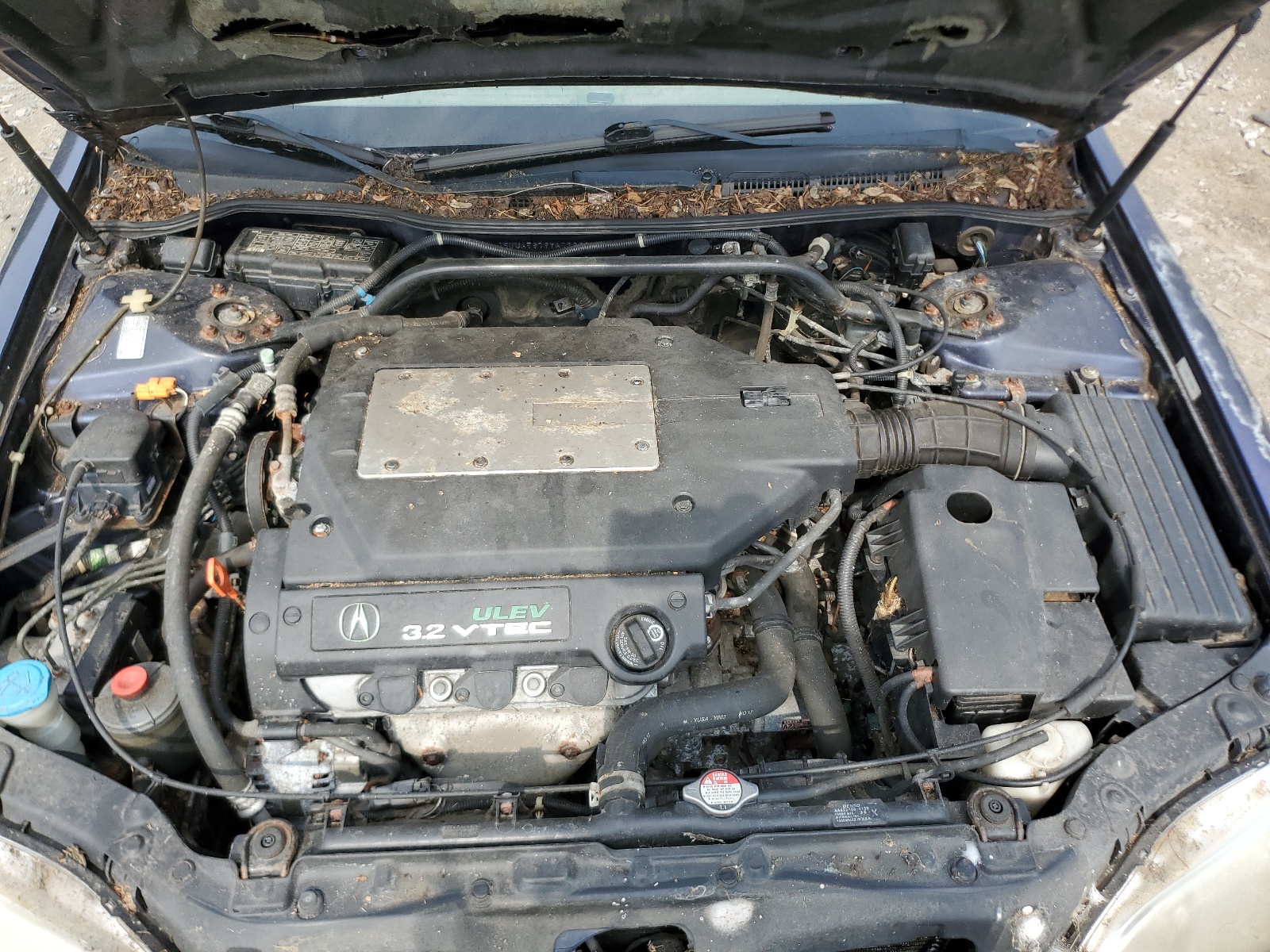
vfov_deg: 53.1
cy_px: 476
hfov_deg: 67.3
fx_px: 954
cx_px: 635
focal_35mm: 26
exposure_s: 1/909
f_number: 1.5
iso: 50
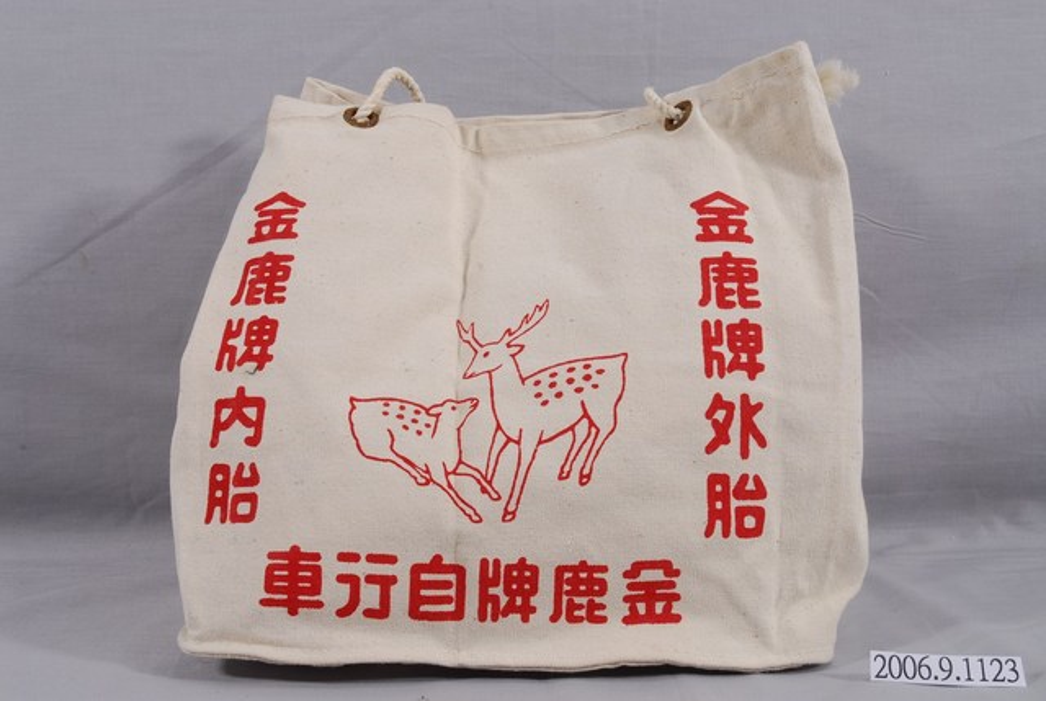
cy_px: 350
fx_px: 1353
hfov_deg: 42.3
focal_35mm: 46
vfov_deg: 29.0
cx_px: 523
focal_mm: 31
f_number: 18
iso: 100
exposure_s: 1/60
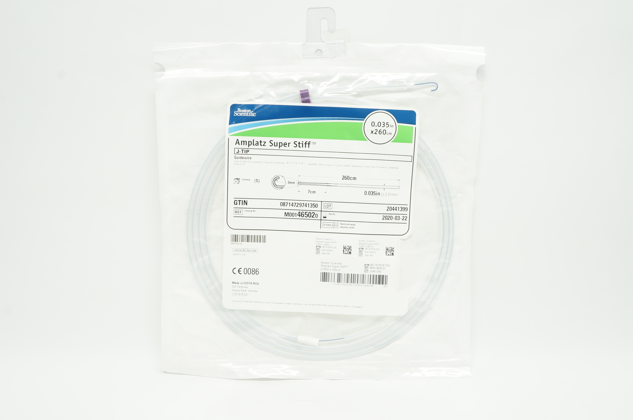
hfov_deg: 51.3
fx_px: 659
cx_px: 316
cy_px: 210
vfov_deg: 35.4
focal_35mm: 38
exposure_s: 1/15
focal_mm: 25
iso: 400
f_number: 11
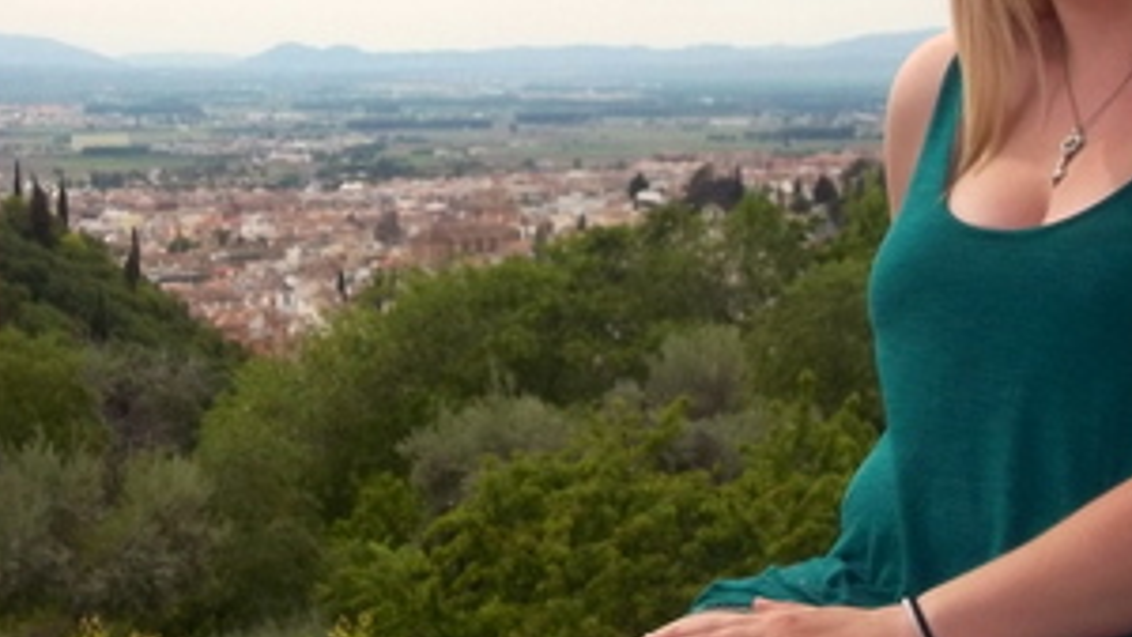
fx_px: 2792
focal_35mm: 93
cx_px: 441
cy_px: 234
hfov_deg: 22.9
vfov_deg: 13.0
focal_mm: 7.1
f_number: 6.3
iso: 80
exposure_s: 1/400
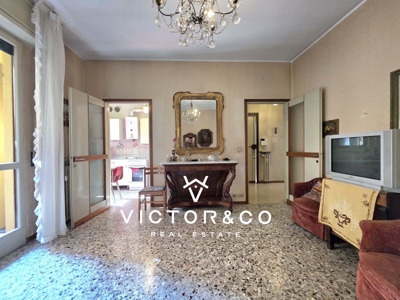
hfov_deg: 106.2
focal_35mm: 13
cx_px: 200
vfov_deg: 89.9
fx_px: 150
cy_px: 150
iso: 250
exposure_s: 1/101
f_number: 1.9
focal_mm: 2.2
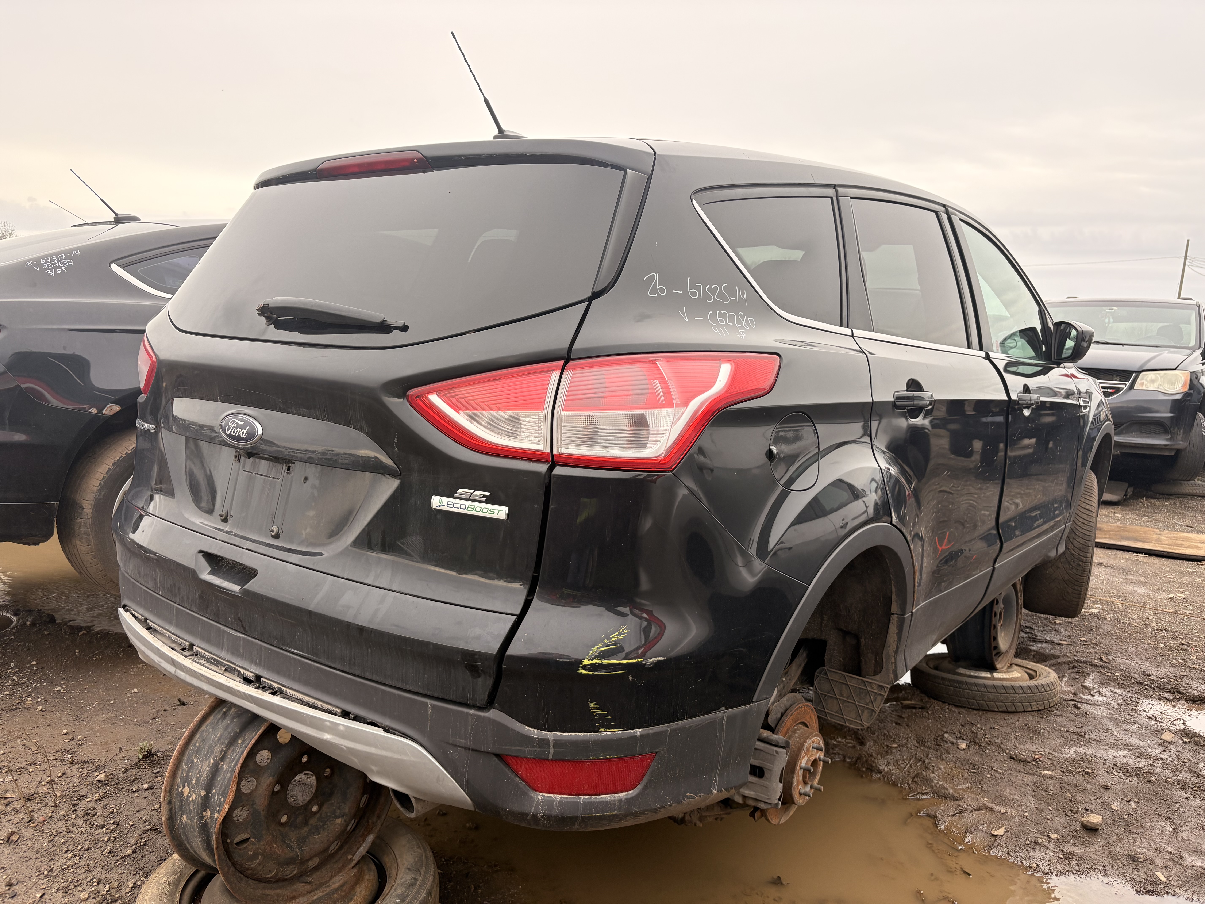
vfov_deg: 53.1
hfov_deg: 67.3
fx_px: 905
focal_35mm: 26
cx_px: 602
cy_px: 452
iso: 50
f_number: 1.6
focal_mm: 5.96
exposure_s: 1/548
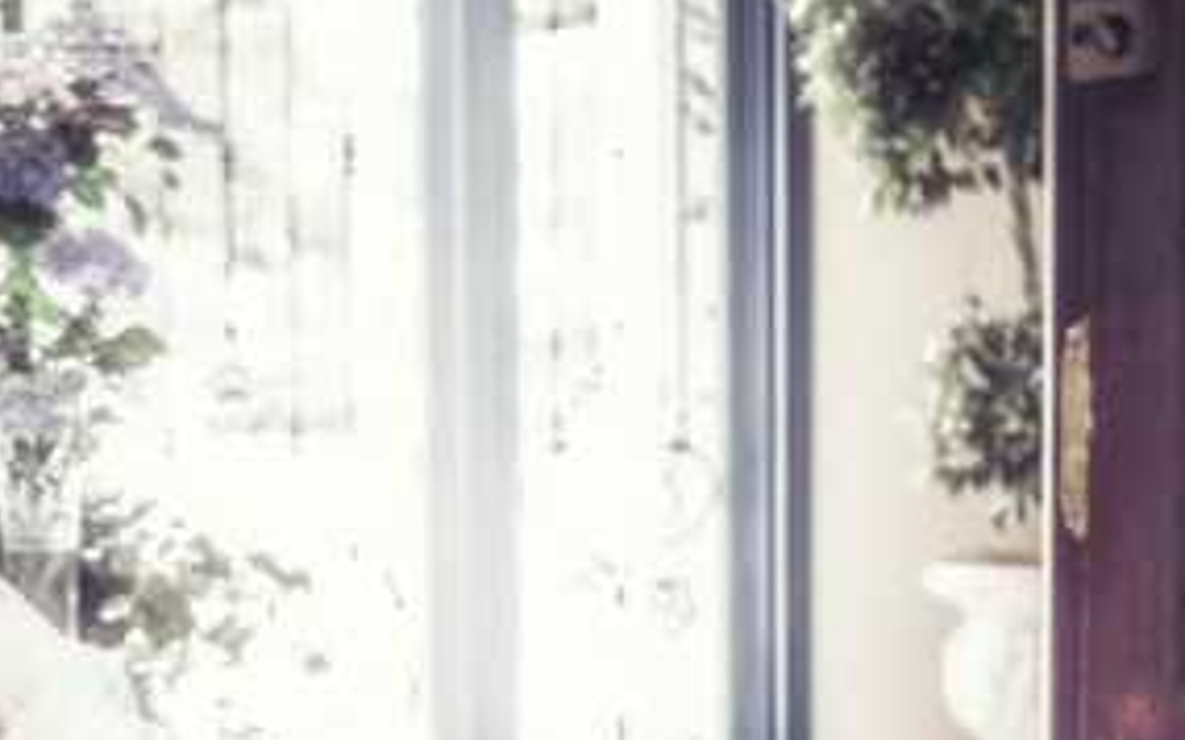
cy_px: 1006
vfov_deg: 9.0
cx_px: 125
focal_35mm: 143
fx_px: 4617
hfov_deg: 14.5
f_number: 1.4
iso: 100
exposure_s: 1/100
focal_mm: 50
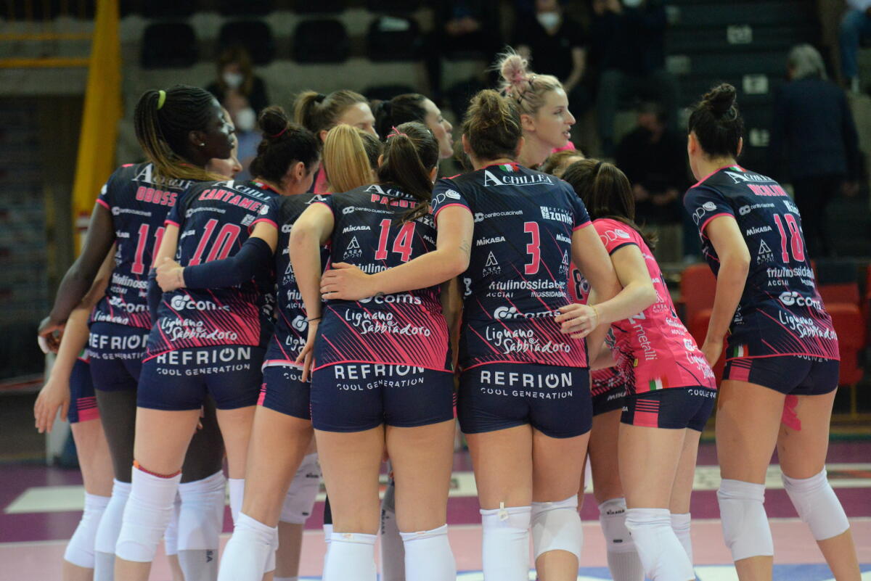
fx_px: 3509
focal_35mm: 145
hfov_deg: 14.1
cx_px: 436
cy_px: 290
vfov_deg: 9.5
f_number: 4.5
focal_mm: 145
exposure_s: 1/1000
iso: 6400
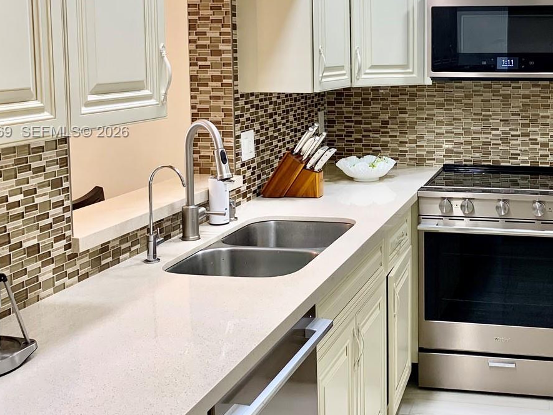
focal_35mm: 47
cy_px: 132
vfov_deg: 30.6
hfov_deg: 39.0
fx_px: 751
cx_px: 434
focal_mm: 4.25
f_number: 1.8
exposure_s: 1/120
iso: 80
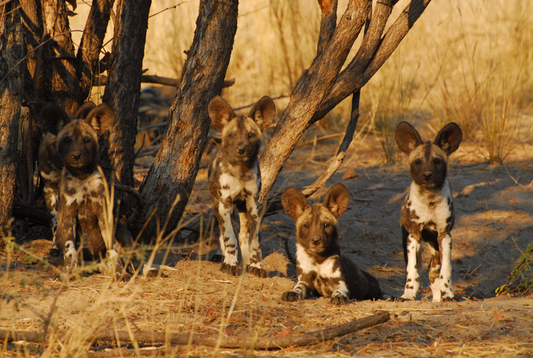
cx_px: 266
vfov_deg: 3.1
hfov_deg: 4.6
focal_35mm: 450
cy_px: 179
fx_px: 6677
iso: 500
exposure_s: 1/400
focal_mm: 300
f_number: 9
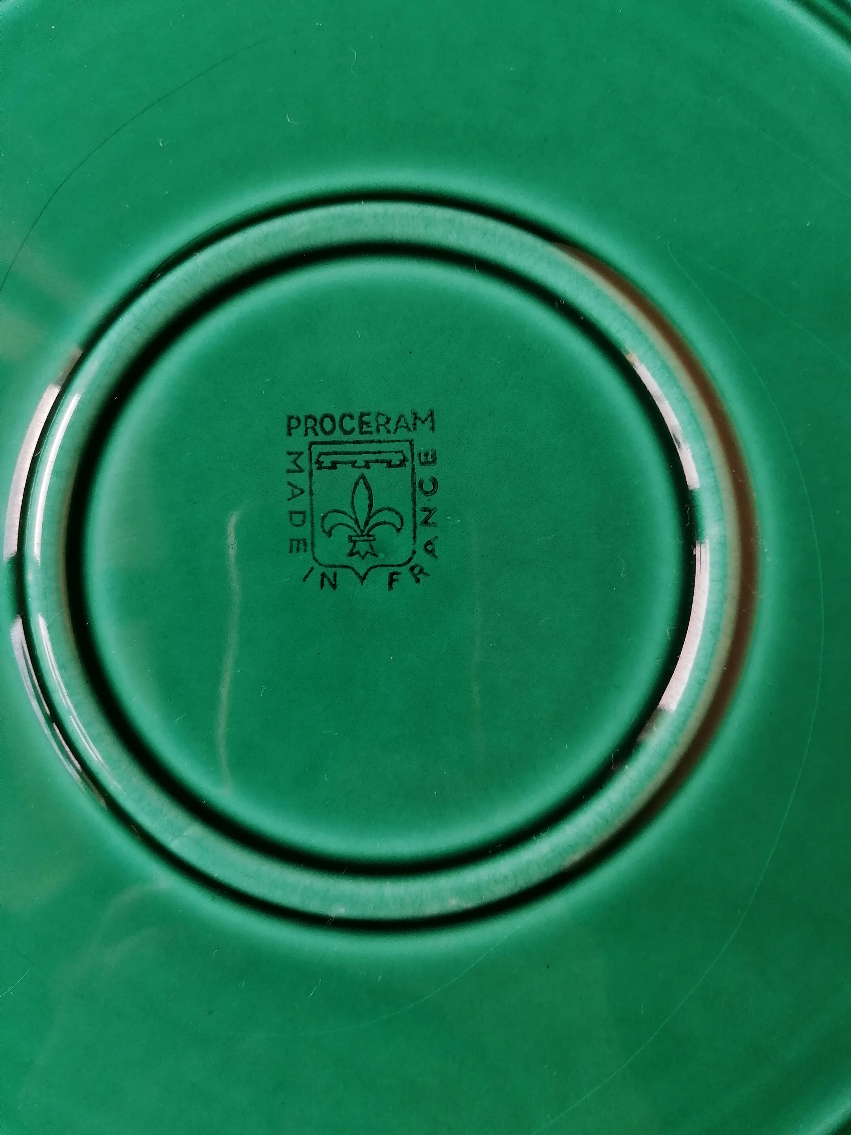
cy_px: 568
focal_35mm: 27
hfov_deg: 51.4
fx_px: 885
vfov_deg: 65.3
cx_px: 426
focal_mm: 4.75
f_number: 1.8
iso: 125
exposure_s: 1/100
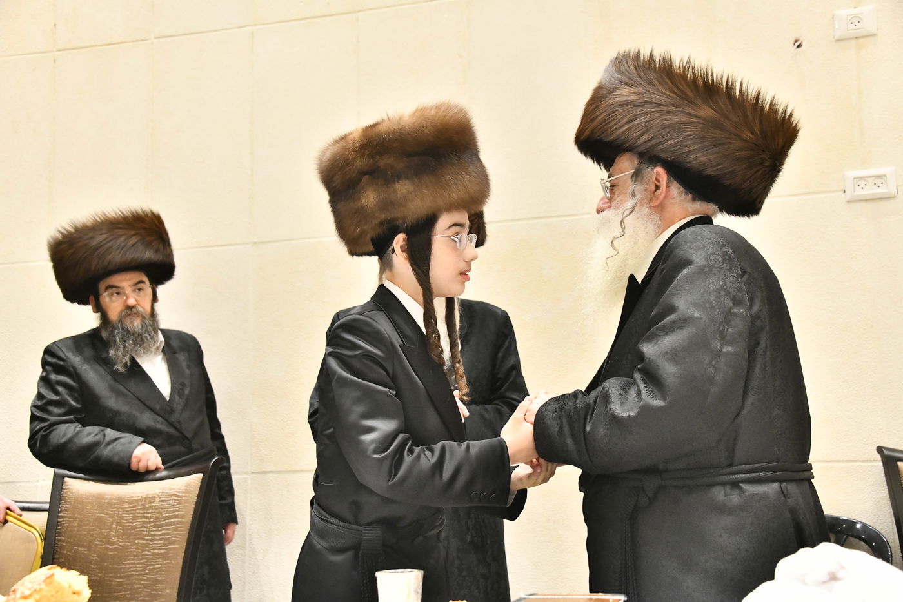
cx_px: 452
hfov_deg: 41.1
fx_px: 1204
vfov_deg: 28.1
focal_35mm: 48
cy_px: 301
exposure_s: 1/250
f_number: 5.6
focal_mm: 48
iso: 4000
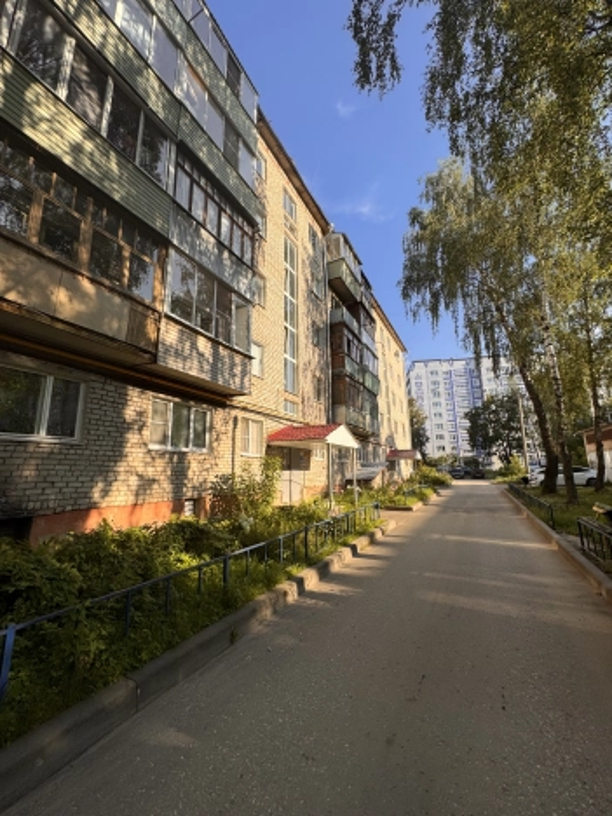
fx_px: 330
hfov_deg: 85.7
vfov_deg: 102.1
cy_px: 408
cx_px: 306
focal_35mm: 14
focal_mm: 2.22
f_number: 2.2
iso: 50
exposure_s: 1/1277
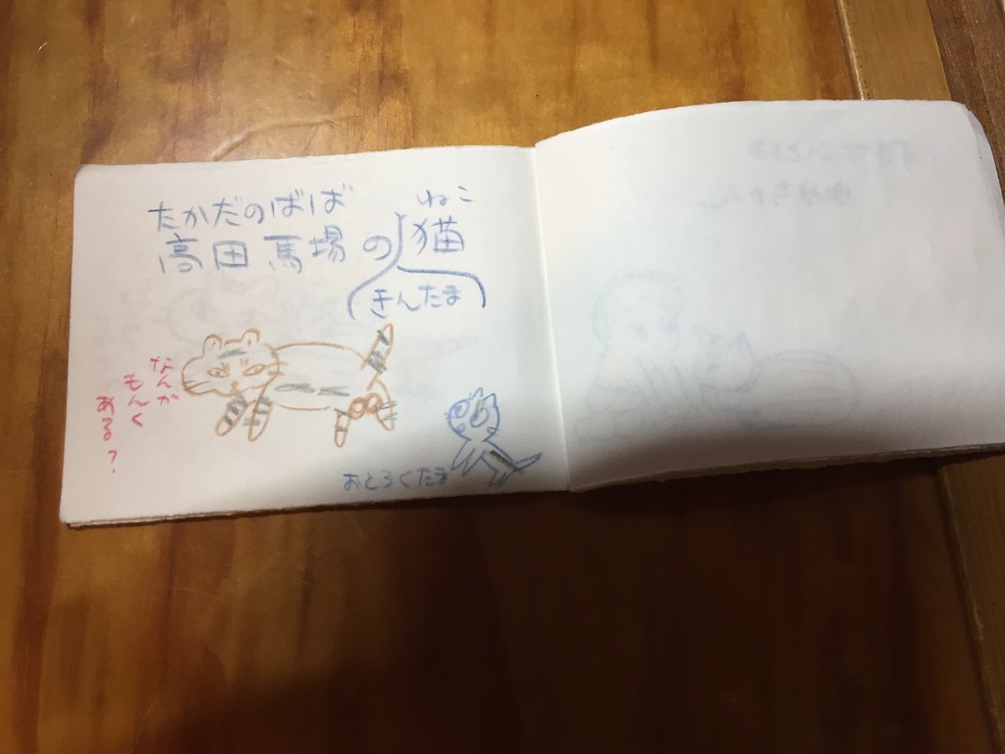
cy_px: 377
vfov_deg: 48.2
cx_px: 502
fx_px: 842
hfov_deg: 61.7
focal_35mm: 29
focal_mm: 4.15
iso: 64
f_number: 2.2
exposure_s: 1/30
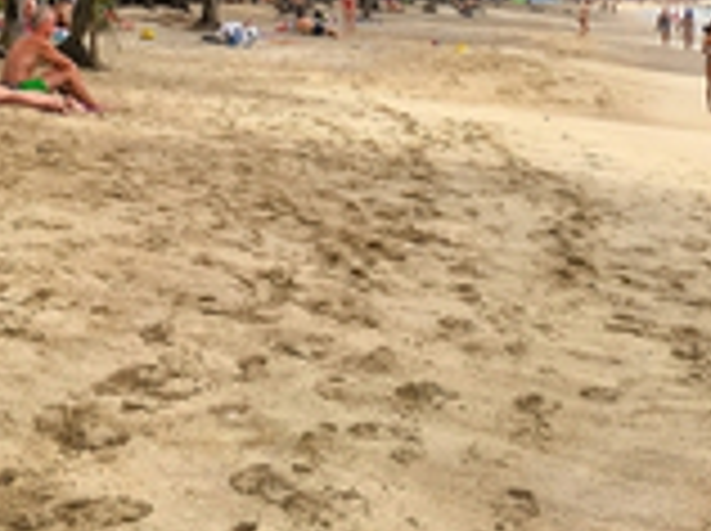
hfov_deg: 24.1
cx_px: 410
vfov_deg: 16.9
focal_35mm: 81
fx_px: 1661
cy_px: -202
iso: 25
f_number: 2.2
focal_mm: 4.15
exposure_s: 1/1241
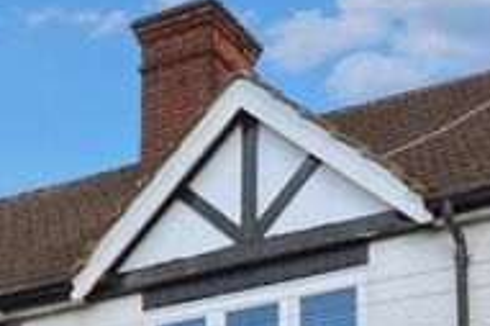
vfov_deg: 15.5
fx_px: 1047
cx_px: 362
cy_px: 563
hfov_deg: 26.0
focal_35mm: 77
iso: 400
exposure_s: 1/320
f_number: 10
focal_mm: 14
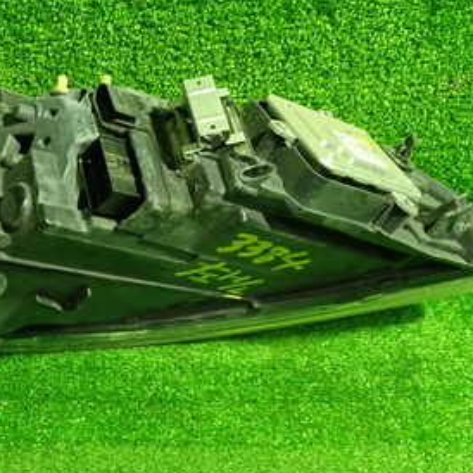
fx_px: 897
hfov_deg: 28.8
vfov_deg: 29.5
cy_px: 207
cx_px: 85
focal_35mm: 58
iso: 500
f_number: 2.3
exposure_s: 1/30
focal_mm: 5.4
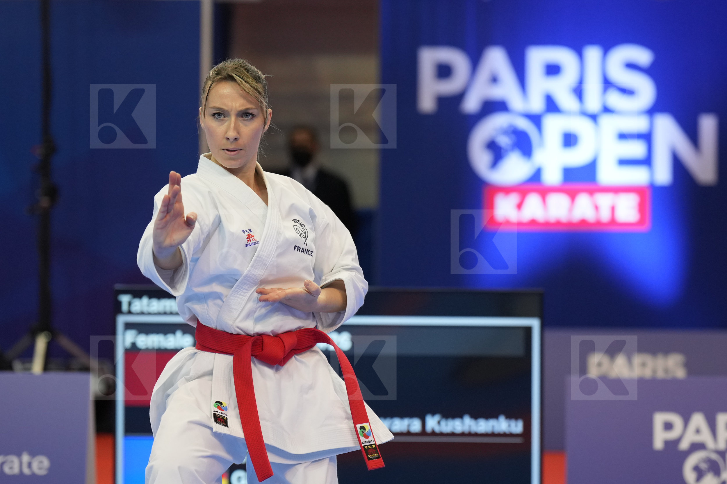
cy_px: 242
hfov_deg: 10.5
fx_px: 3937
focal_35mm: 195
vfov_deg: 7.0
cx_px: 364
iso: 1600
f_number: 2.8
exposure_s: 1/500
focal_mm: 130
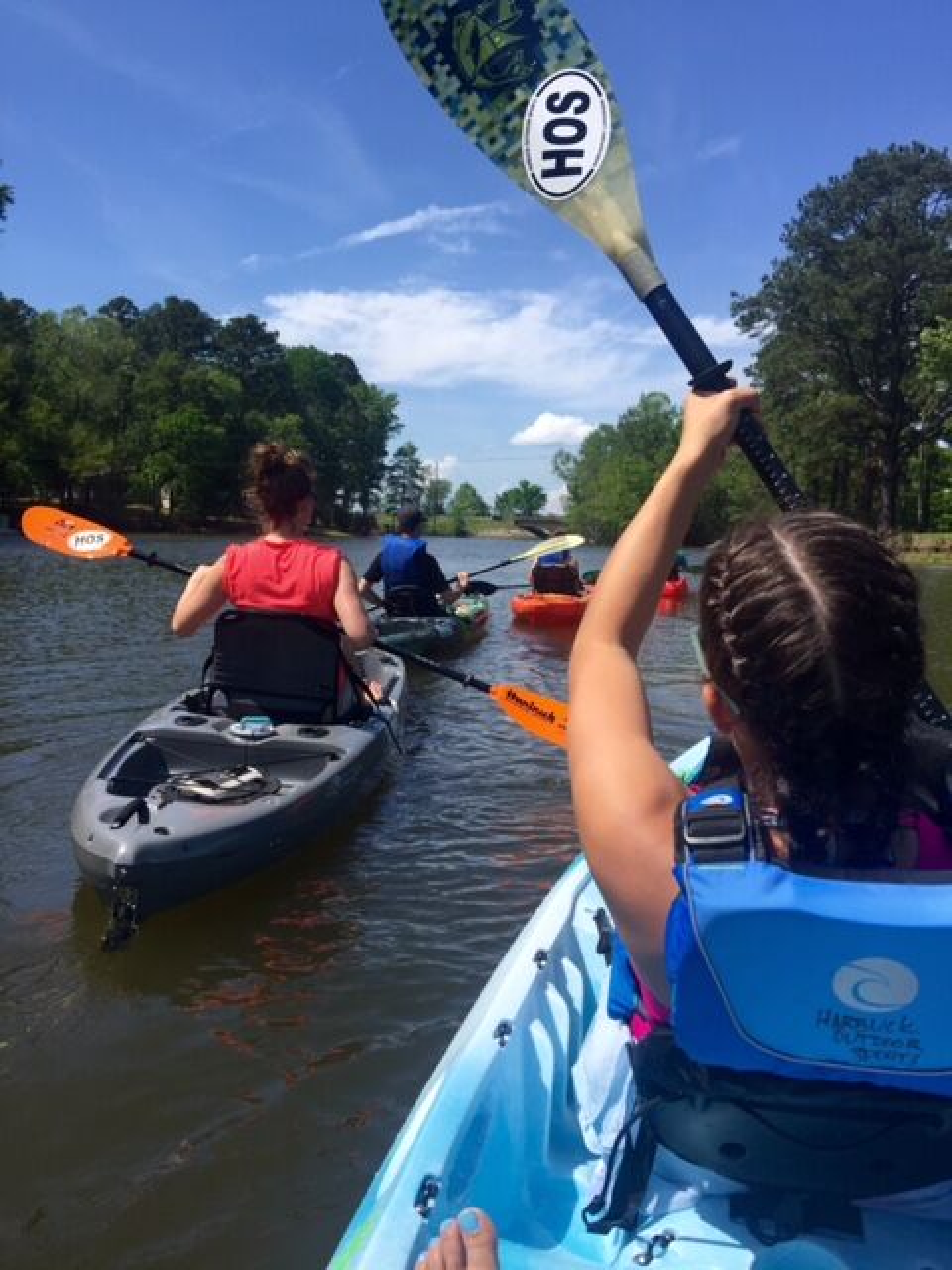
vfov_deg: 61.7
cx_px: 476
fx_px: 1063
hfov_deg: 48.2
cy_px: 635
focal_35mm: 29
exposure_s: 1/2083
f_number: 2.2
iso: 32
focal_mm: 4.15
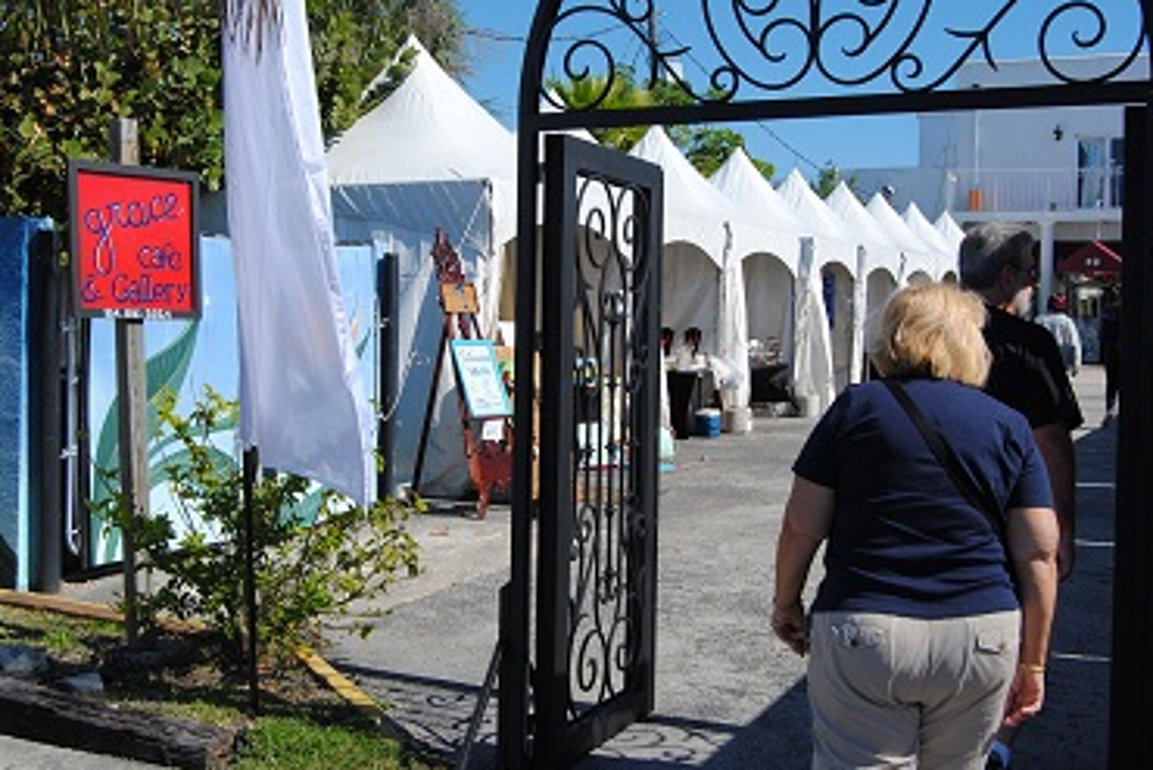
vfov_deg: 29.9
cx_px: 558
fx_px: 1442
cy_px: 366
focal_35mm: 45
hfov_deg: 43.6
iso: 100
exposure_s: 1/320
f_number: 9
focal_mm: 28
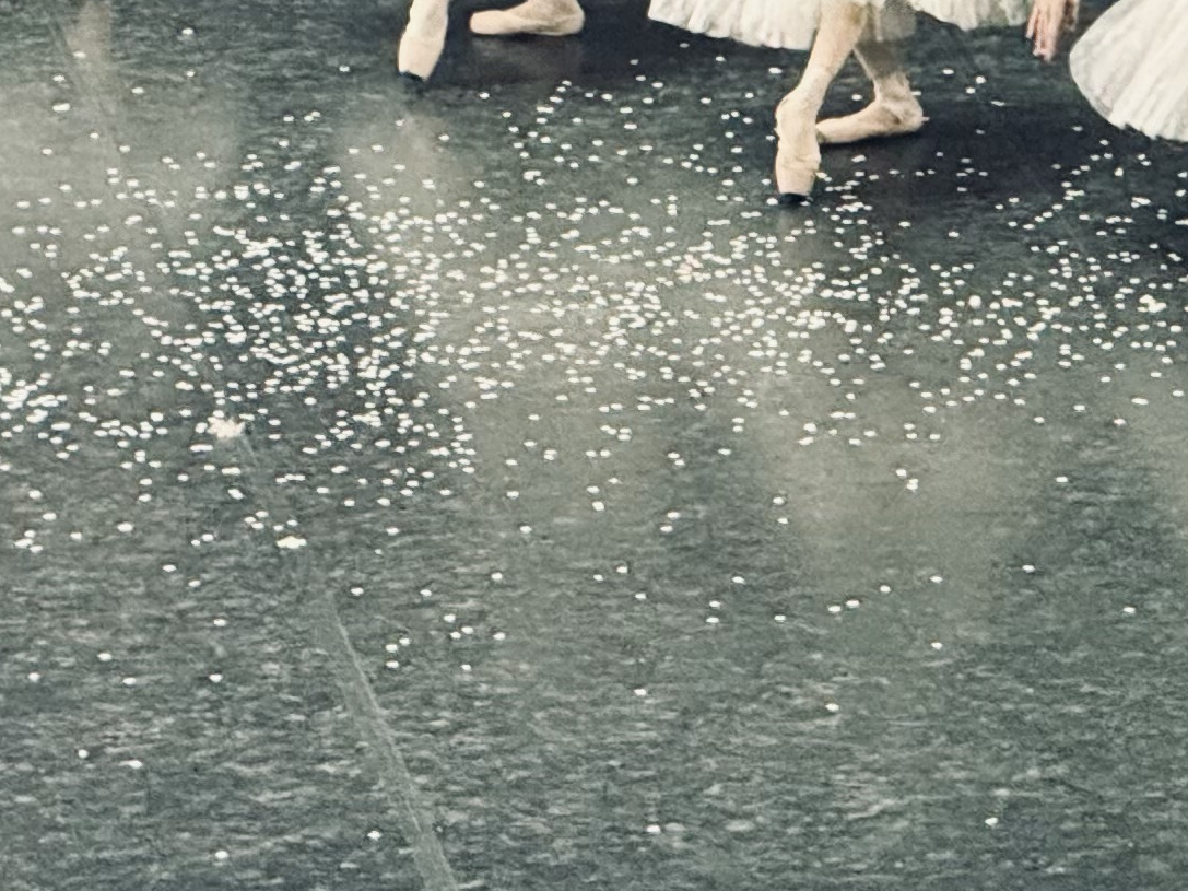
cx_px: 1079
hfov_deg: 4.5
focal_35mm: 445
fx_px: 15270
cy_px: -502
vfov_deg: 3.3
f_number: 2.8
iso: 250
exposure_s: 1/50
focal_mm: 15.66
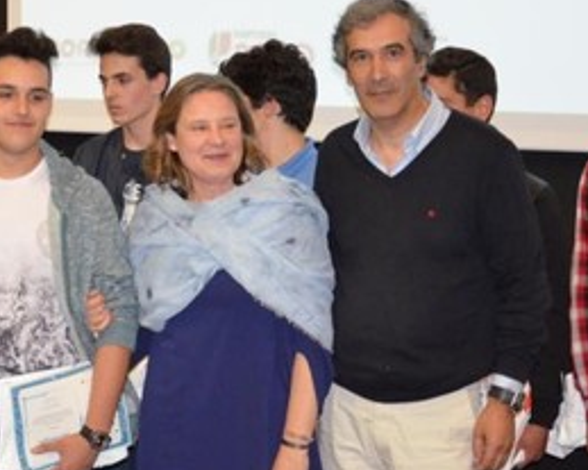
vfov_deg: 14.4
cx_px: 36
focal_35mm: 107
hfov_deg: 17.6
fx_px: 1861
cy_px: 202
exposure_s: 1/60
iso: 3200
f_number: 4.2
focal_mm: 34
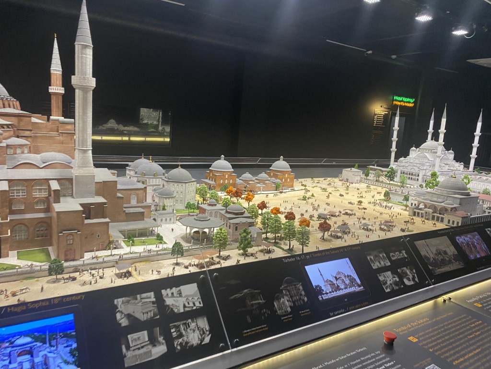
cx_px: 246
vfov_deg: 53.1
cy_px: 184
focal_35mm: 26
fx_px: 369
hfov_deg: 67.3
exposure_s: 1/58
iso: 200
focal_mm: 4.25
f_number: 1.8
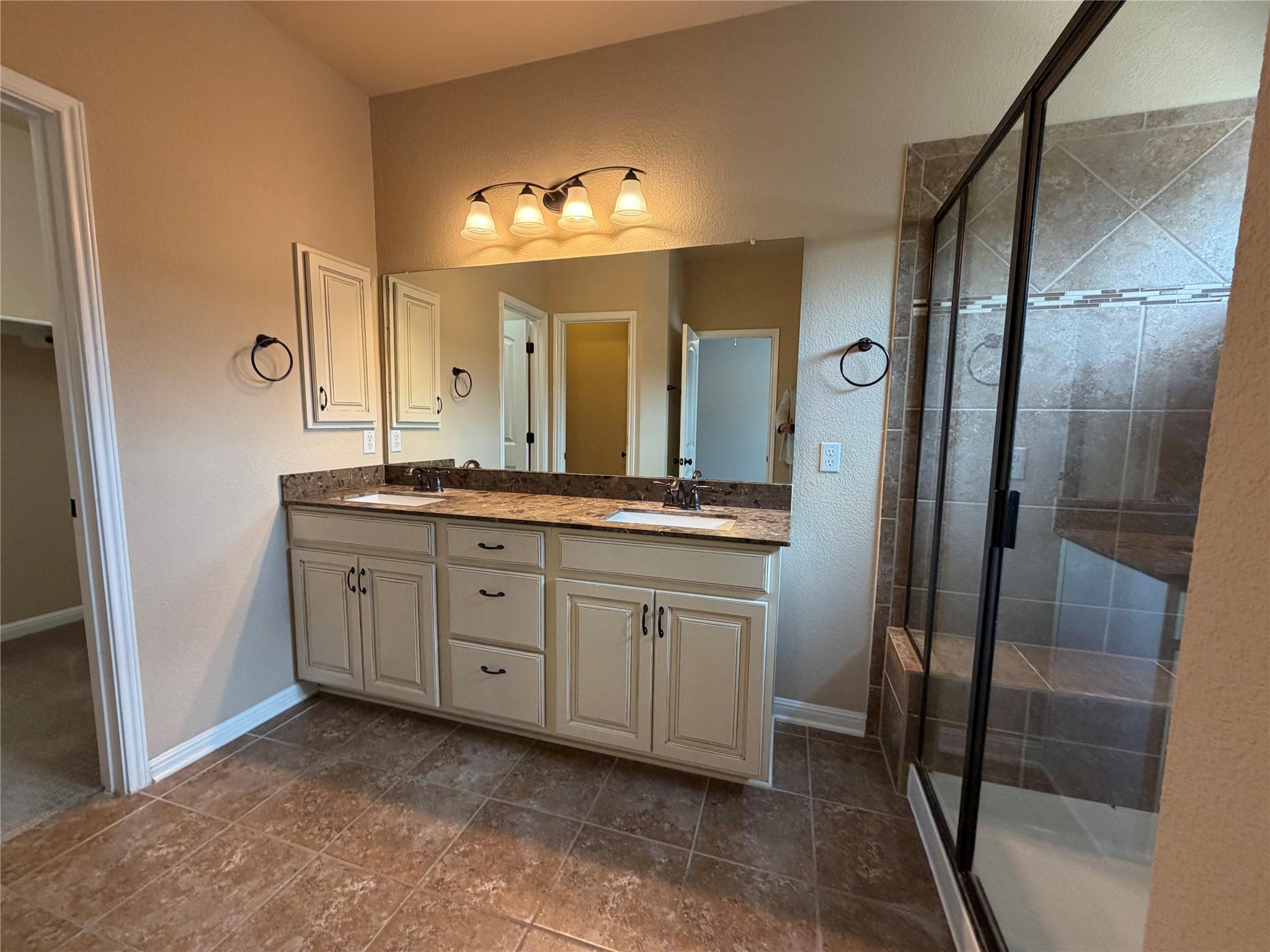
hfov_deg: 102.1
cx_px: 635
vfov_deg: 85.7
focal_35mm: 14
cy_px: 476
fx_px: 514
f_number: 2.2
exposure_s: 1/120
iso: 250
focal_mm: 2.22
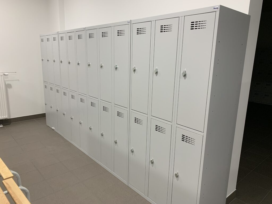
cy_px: 102
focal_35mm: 26
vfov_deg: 53.1
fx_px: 204
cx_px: 136
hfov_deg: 67.3
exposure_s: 1/50
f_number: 1.8
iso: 80
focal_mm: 4.25
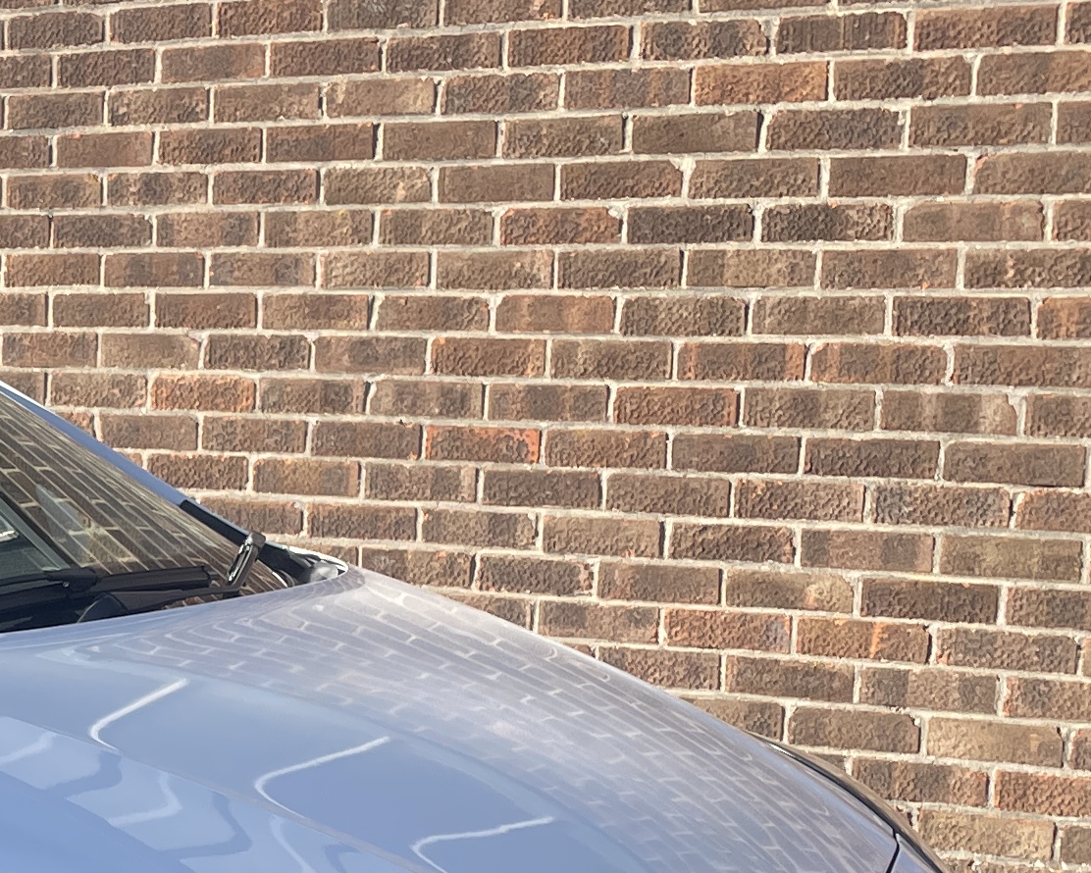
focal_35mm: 92
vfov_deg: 16.4
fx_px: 2971
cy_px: 865
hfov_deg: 19.2
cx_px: -338
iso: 32
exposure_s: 1/1770
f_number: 1.6
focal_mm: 4.2
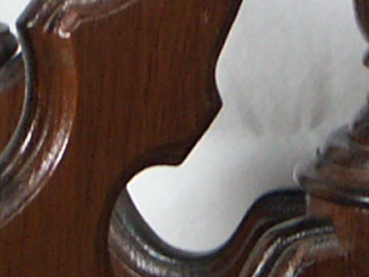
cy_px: 222
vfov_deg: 5.0
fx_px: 3157
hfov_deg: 6.7
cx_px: 390
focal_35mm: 296
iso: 100
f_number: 2.8
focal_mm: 10.26
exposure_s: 1/13
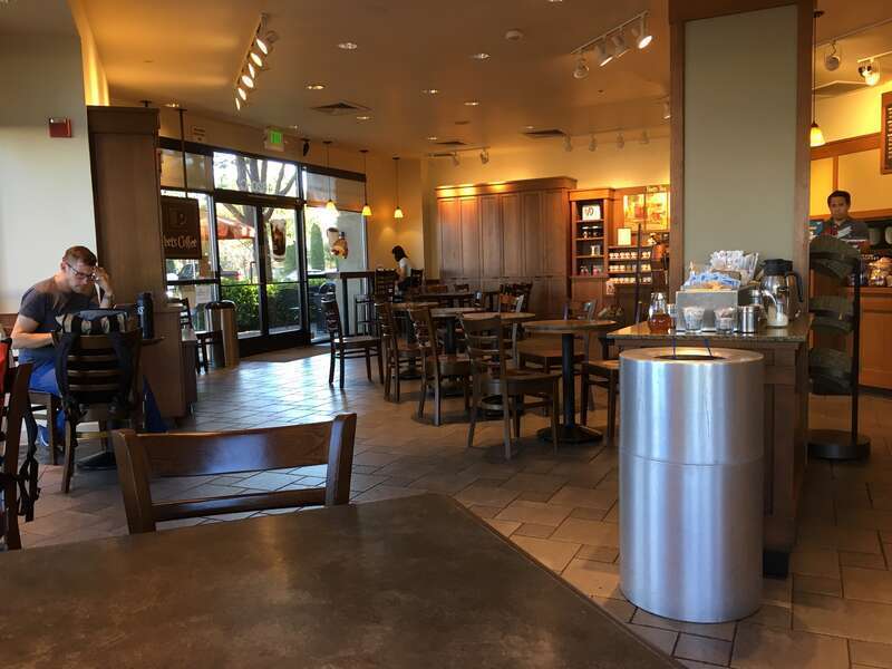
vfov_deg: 48.2
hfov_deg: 61.7
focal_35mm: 29
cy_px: 334
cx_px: 446
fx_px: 747
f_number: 2.2
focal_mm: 4.15
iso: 32
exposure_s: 1/30
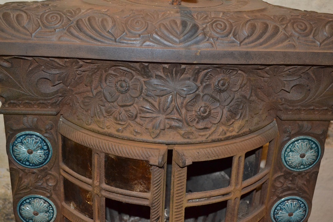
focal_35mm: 48
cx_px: 166
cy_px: 111
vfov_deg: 28.1
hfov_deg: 41.1
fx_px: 444
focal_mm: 32
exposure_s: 1/60
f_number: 4.8
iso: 2200
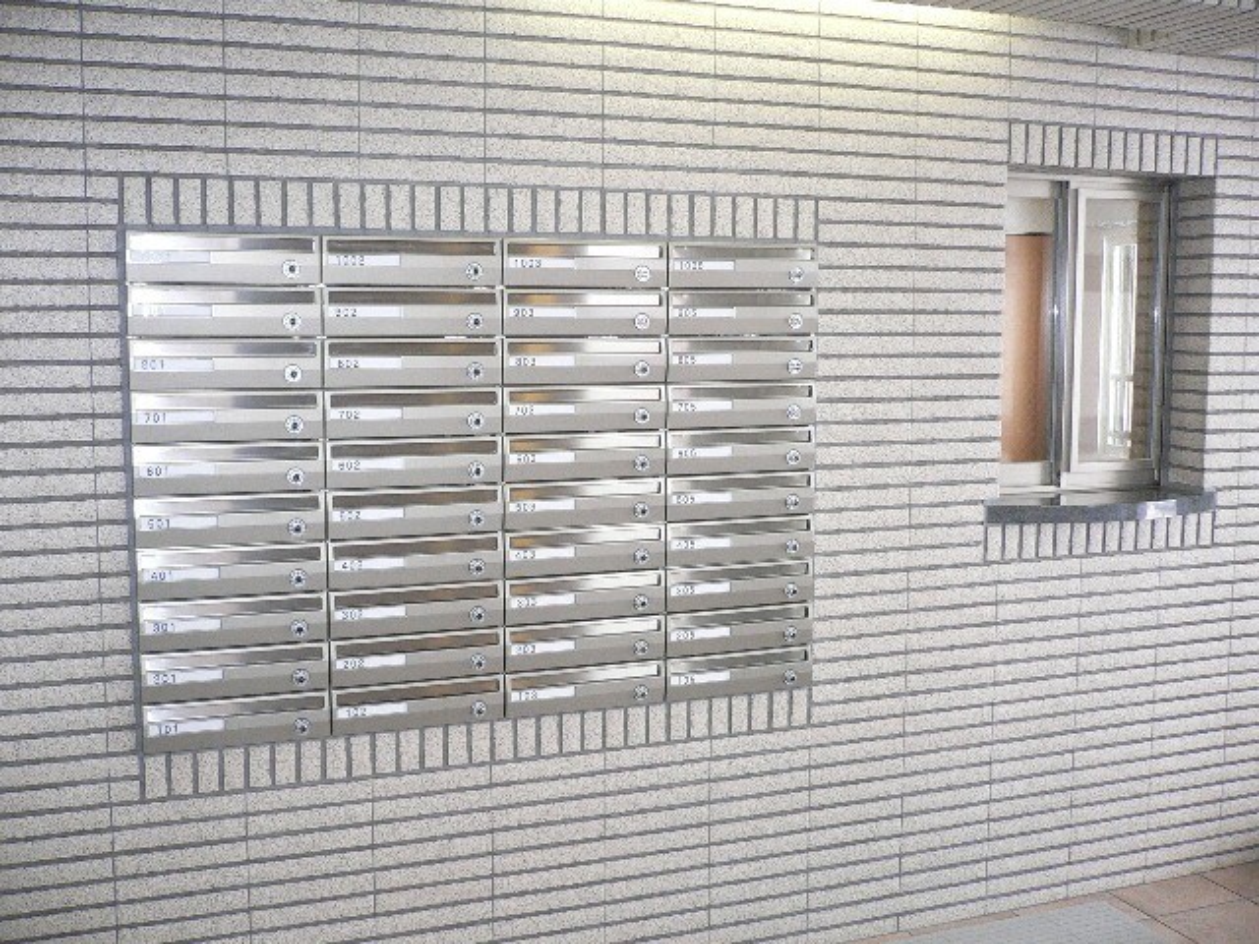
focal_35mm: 35
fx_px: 1273
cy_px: 472
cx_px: 630
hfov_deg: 52.6
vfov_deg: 40.7
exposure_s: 1/60
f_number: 2.8
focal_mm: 5.8
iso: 300
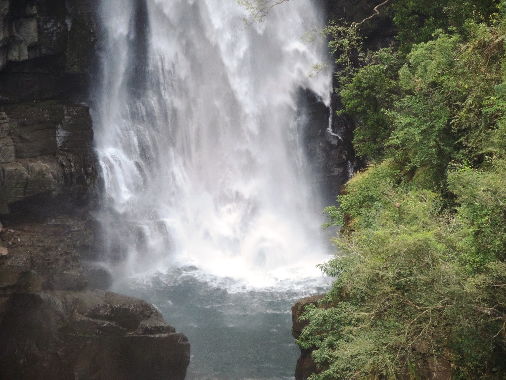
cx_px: 253
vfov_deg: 4.6
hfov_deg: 6.1
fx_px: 4752
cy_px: 190
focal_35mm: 325
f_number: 4.8
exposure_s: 1/160
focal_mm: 57.9
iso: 400
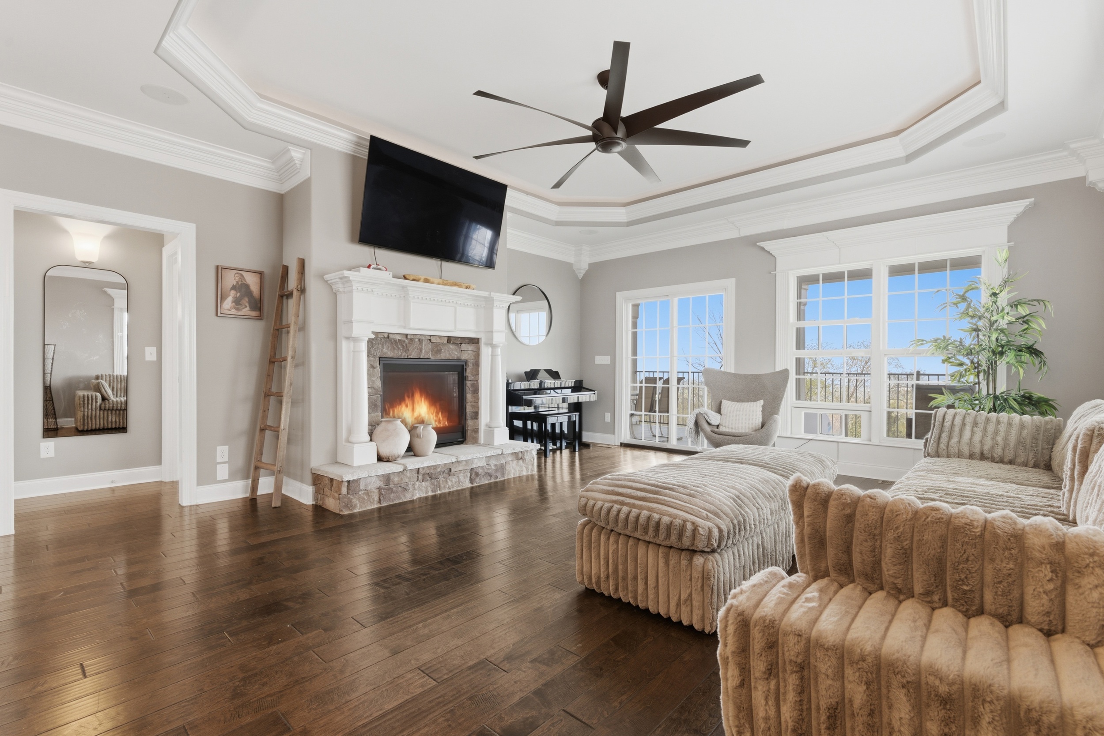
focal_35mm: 16
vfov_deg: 73.8
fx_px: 491
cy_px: 368
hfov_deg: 96.7
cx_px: 552
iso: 250
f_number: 9
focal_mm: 16
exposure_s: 1/100
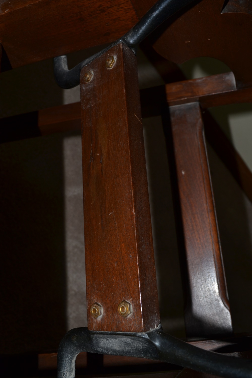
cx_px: 126
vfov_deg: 57.2
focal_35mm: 33
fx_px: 346
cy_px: 189
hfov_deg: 40.0
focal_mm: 22
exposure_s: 1/60
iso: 100
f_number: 8
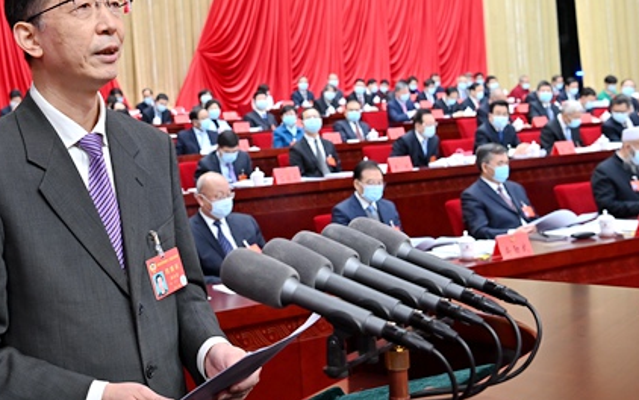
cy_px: 118
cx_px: 241
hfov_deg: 36.7
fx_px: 958
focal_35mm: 55
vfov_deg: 23.4
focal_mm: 38
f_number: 5.6
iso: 1600
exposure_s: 1/125
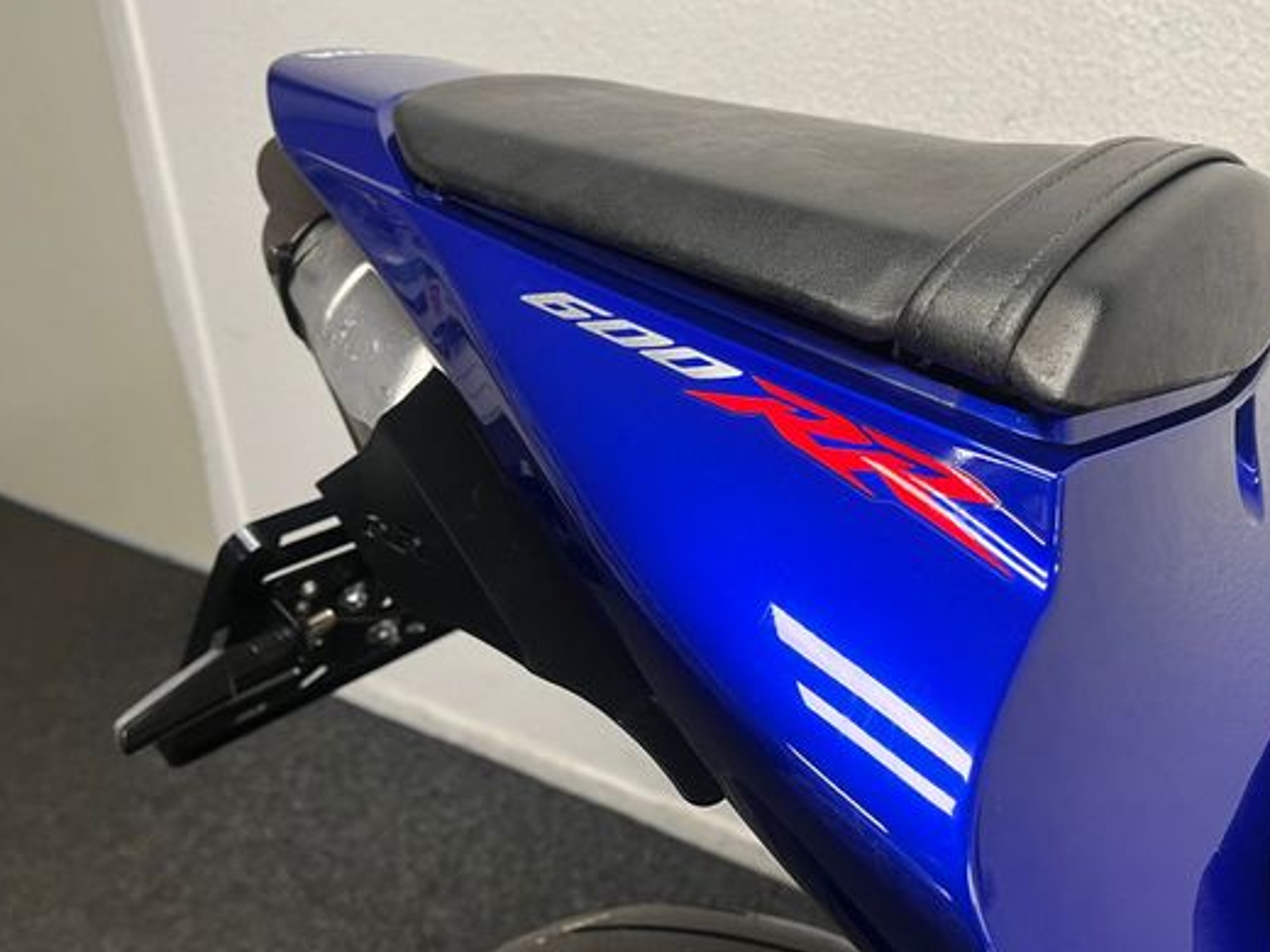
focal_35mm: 32
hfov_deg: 56.4
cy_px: 444
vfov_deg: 44.1
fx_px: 1174
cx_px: 755
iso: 100
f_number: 1.6
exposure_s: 1/50
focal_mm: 5.1
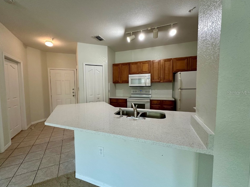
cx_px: 118
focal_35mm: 15
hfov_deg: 98.1
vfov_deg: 81.7
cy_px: 93
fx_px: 108
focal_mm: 2.22
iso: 320
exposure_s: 1/120
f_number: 2.2
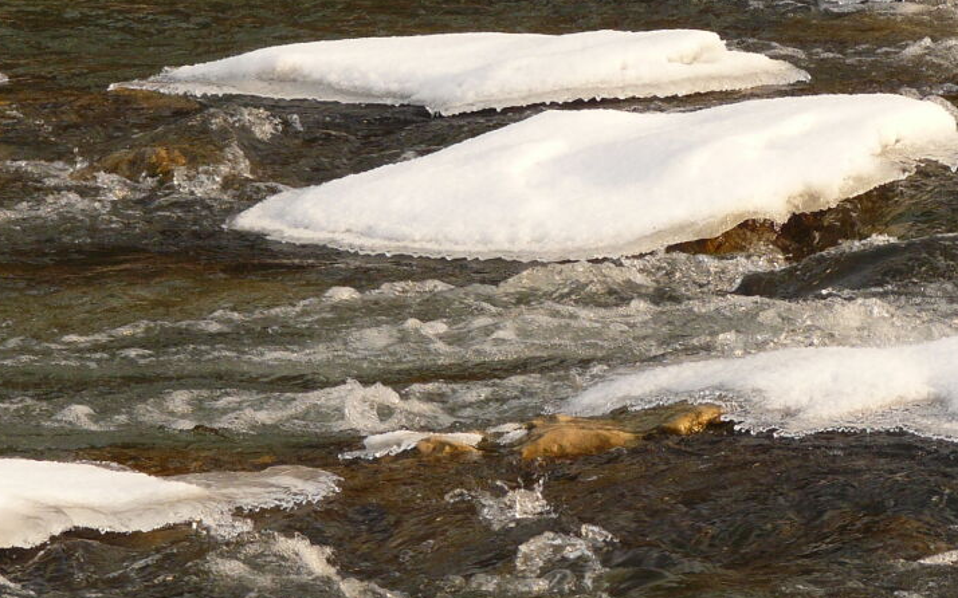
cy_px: 461
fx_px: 9372
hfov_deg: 5.9
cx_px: 539
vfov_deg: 3.7
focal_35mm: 359
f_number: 5
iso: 100
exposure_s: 1/200
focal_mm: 28
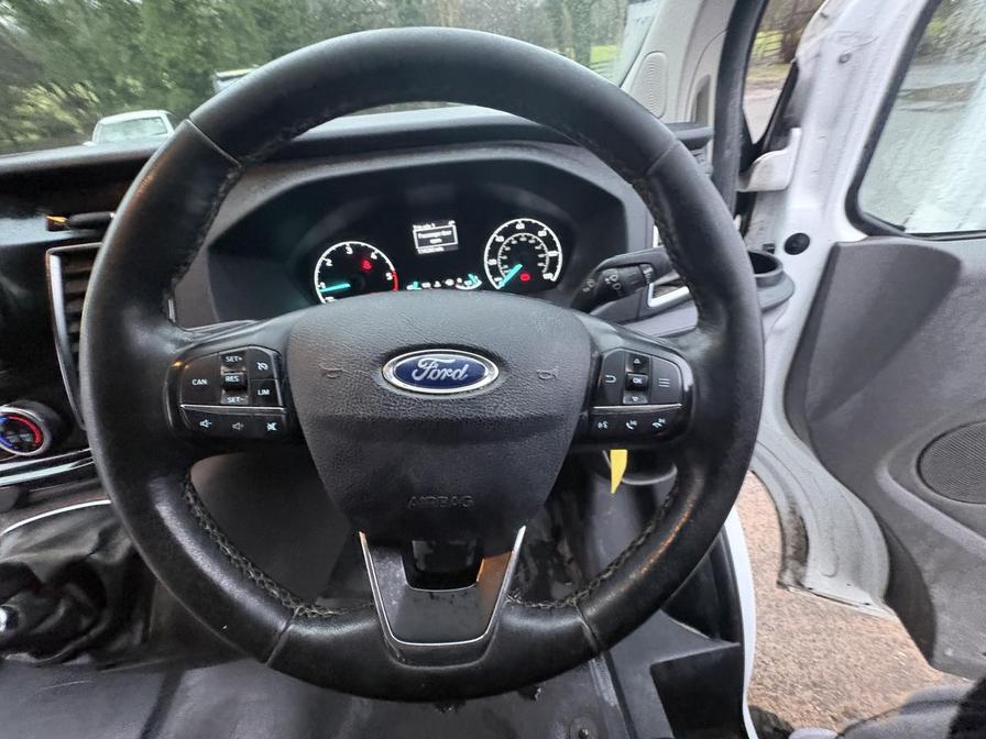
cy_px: 370
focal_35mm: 14
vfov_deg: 85.7
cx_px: 493
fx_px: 399
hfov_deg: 102.1
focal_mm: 2.22
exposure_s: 1/46
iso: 800
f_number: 2.2
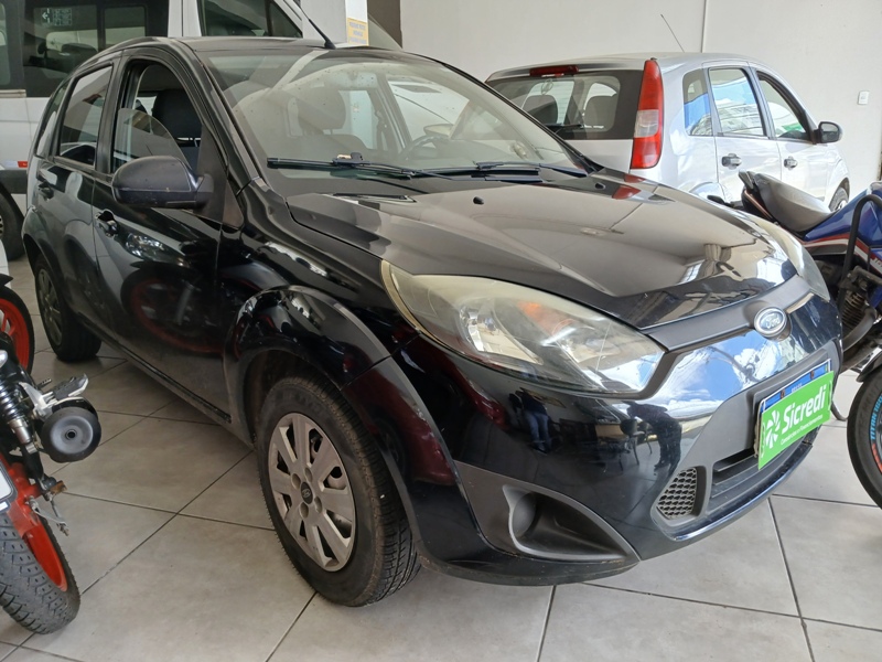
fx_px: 662
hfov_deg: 67.3
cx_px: 441
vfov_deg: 53.1
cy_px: 331
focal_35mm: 26
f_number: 1.8
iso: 80
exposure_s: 1/60
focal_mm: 3.98
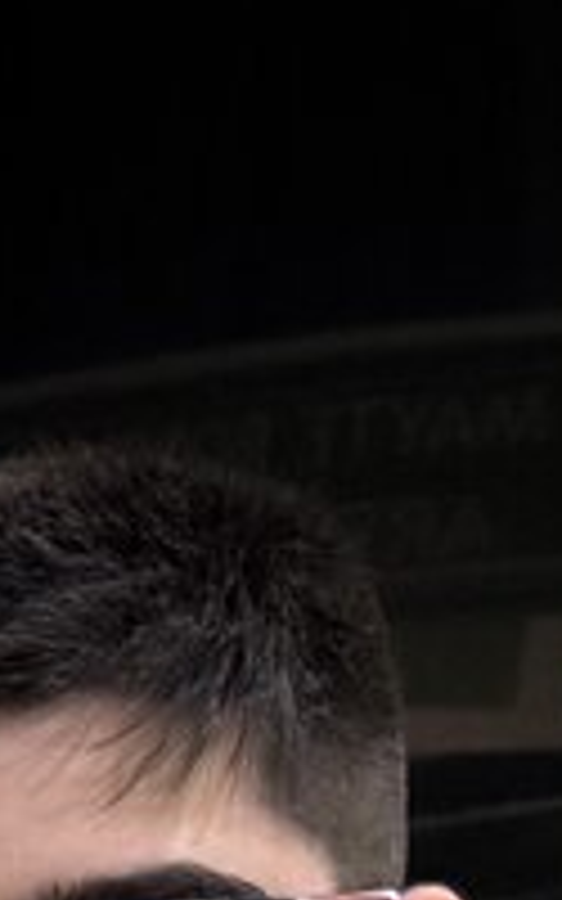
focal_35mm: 244
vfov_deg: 7.7
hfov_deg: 4.4
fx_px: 5979
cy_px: 2457
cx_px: -2468
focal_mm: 6.76
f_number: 1.78
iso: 160
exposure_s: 1/100
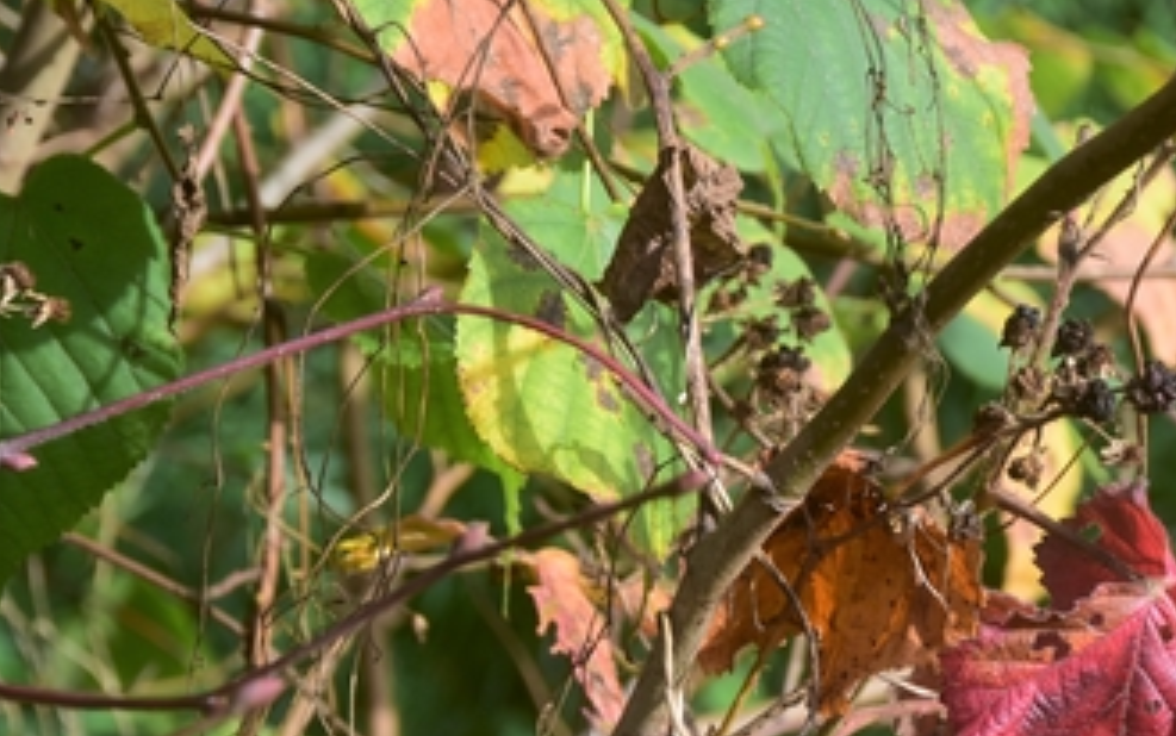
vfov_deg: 5.2
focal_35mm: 251
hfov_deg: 8.3
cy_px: 657
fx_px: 8049
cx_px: 1015
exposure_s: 1/80
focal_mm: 90
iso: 200
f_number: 10
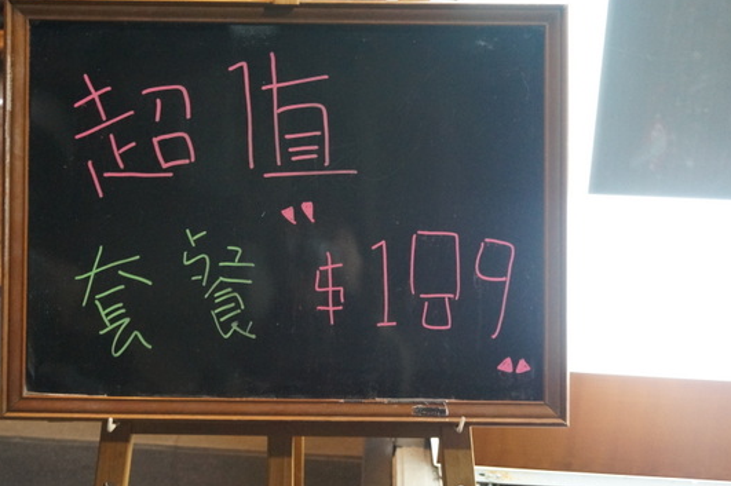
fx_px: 953
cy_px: 231
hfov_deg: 41.8
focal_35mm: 47
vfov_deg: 28.6
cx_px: 299
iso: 3200
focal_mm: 26
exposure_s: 1/40
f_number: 4.5
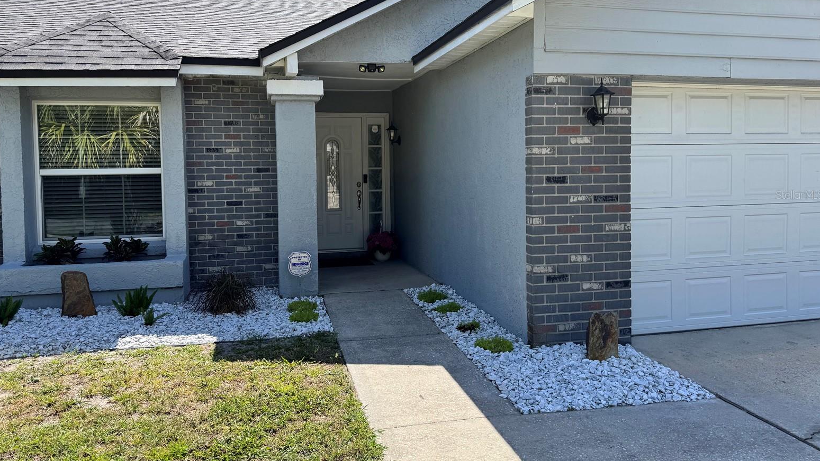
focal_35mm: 27
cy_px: 195
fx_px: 587
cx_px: 402
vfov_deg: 42.8
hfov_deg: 69.8
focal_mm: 6.76
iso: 80
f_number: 1.78
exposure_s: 1/1980
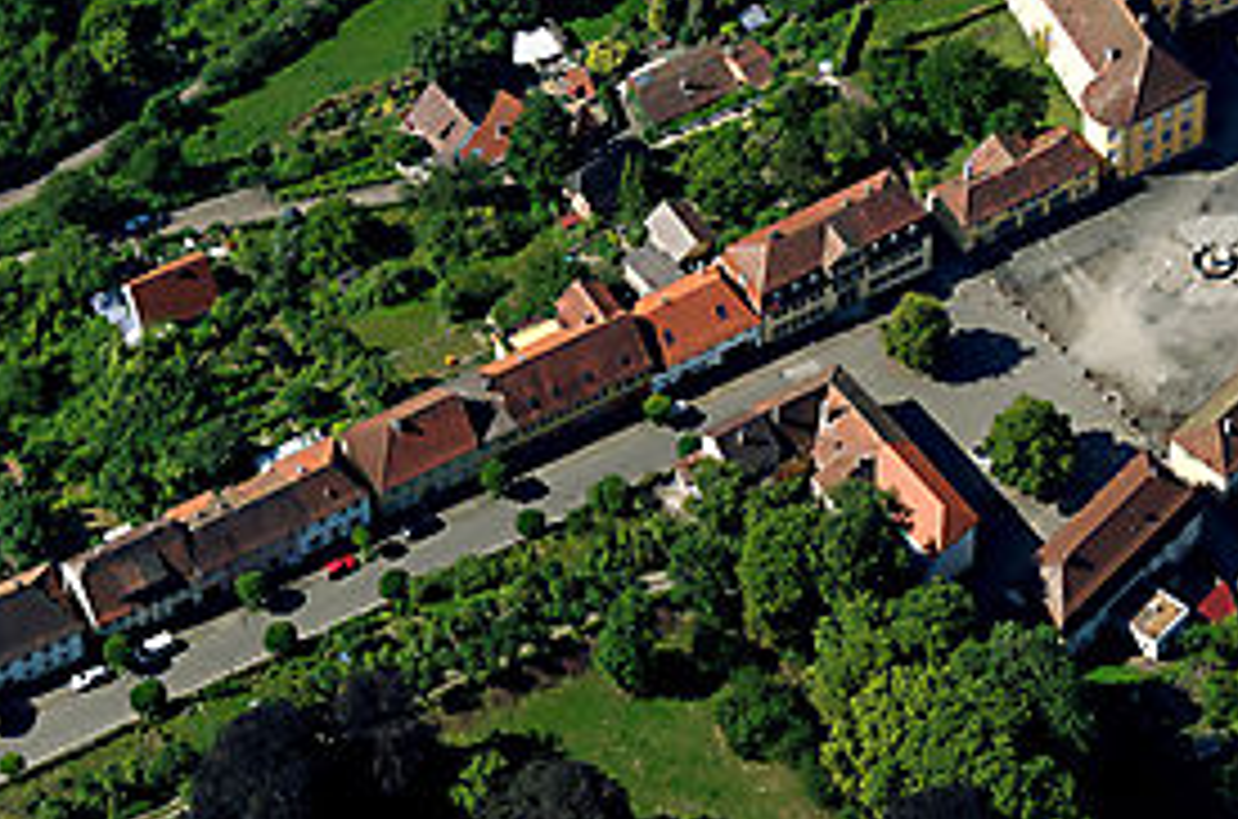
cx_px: 596
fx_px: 8372
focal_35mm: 244
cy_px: 164
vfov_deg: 5.6
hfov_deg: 8.5
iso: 200
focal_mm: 70
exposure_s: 1/1000
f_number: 4.5
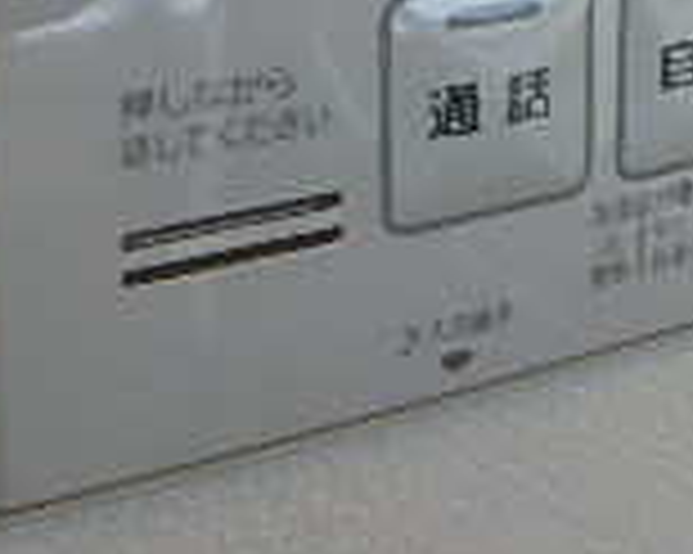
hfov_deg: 22.1
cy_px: -185
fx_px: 1742
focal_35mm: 85
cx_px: 585
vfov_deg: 16.9
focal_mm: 3.7
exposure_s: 1/30
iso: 200
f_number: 3.5
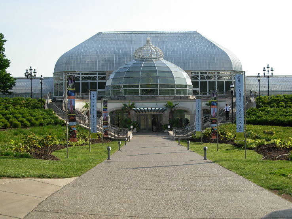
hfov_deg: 36.8
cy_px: 110
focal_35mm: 52
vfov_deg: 28.0
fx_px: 438
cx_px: 146
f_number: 3.2
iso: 79
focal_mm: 8.5
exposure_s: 1/813
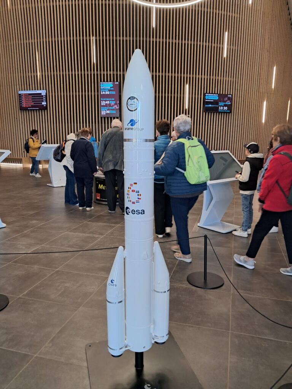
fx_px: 304
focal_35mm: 27
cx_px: 146
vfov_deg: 65.3
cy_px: 194
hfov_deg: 51.4
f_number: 1.8
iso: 320
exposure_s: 1/50
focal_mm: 4
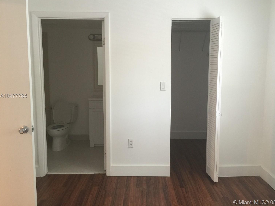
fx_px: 246
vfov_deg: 45.4
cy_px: 96
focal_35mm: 31
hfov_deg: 58.3
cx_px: 146
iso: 40
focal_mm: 4.15
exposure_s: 1/15
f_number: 2.2
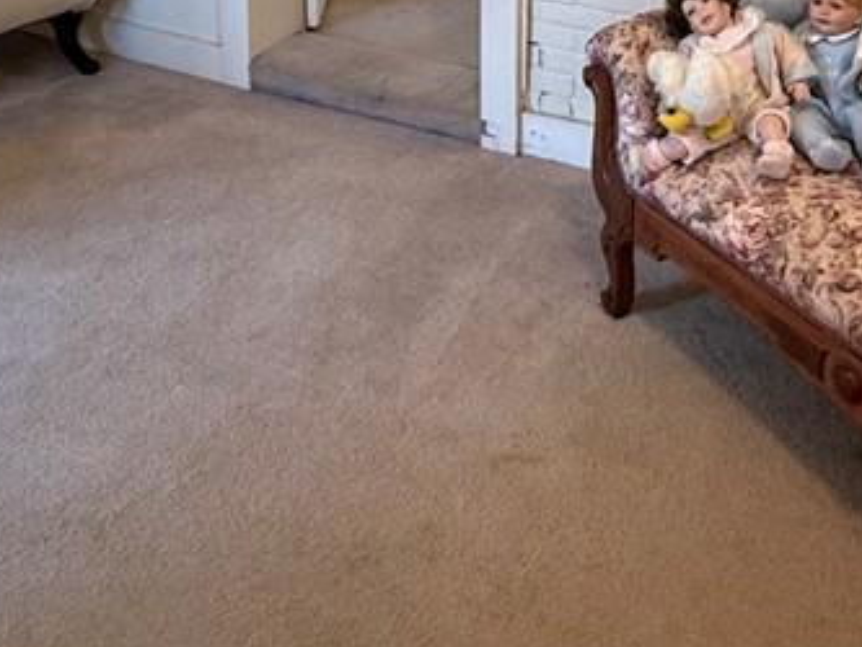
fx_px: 1071
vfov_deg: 27.5
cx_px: 582
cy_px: -215
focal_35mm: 43
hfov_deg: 43.2
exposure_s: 1/60
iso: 320
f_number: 2.2
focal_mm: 2.22
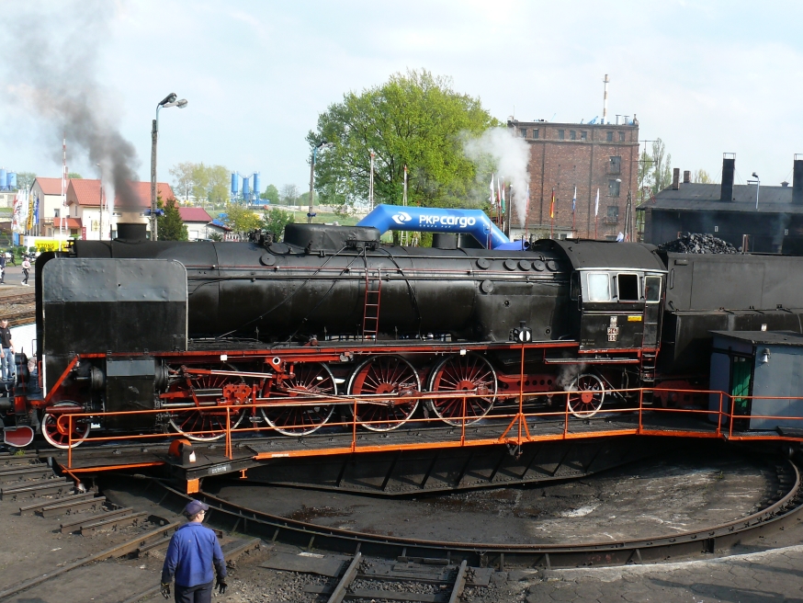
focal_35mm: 41
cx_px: 448
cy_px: 325
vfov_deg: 35.1
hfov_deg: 45.7
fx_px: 951
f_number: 5
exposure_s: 1/200
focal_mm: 7.4
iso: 100
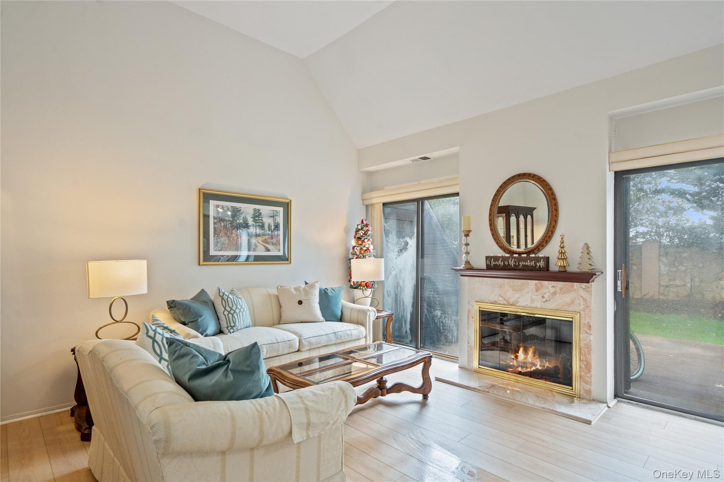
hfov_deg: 90.0
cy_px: 241
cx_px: 362
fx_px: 362
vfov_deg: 67.4
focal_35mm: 18
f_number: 6.3
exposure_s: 1/10
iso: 1250
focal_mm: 18
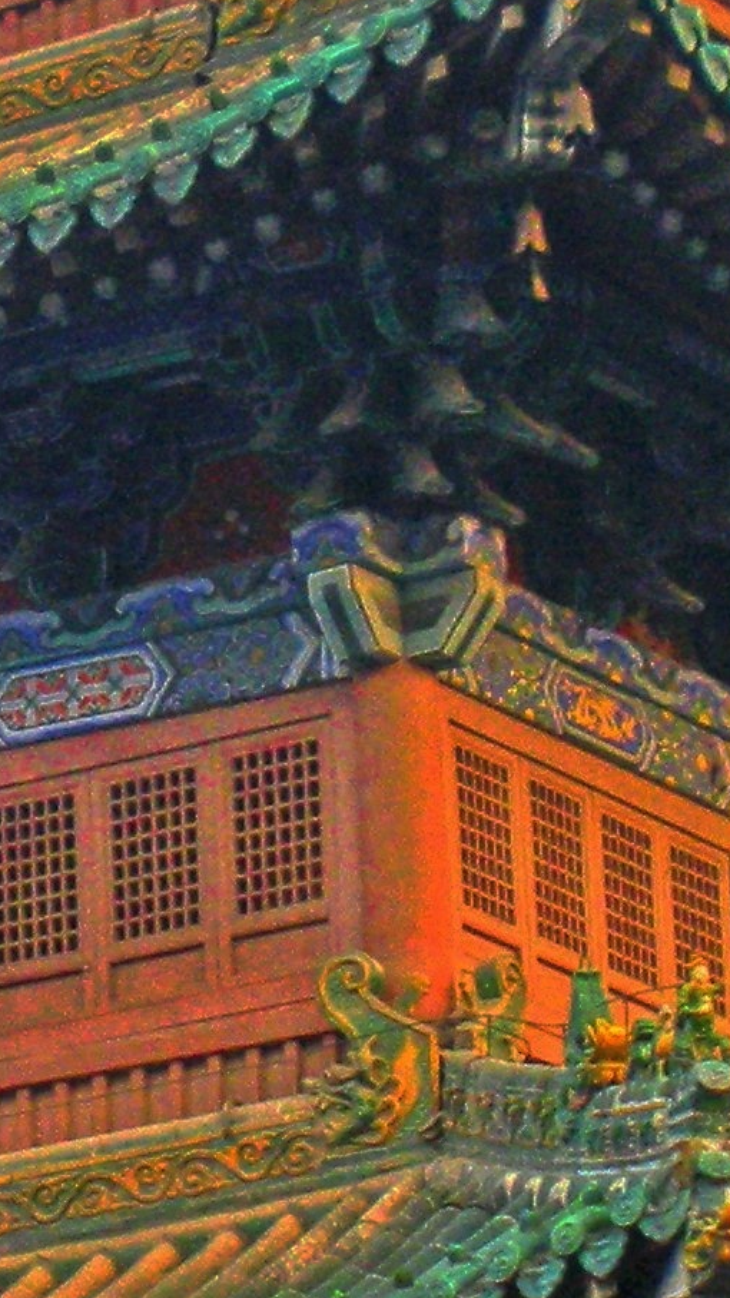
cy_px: 245
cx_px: -77
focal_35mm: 219
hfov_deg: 5.5
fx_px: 7538
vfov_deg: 9.8
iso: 140
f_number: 4.4
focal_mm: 9.1
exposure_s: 1/69
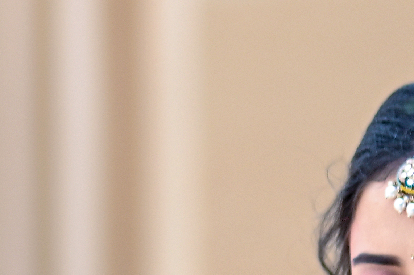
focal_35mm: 450
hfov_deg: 4.6
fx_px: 5172
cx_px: -88
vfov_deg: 3.0
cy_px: 528
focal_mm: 85
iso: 400
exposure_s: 1/4000
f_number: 1.8
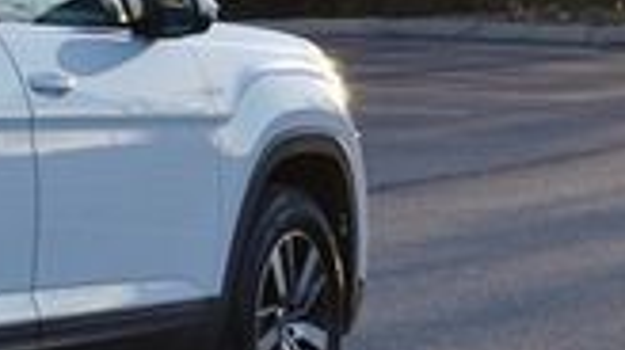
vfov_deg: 4.9
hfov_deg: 8.4
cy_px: -44
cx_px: -488
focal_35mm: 246
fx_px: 4074
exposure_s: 1/250
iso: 200
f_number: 8
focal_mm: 40
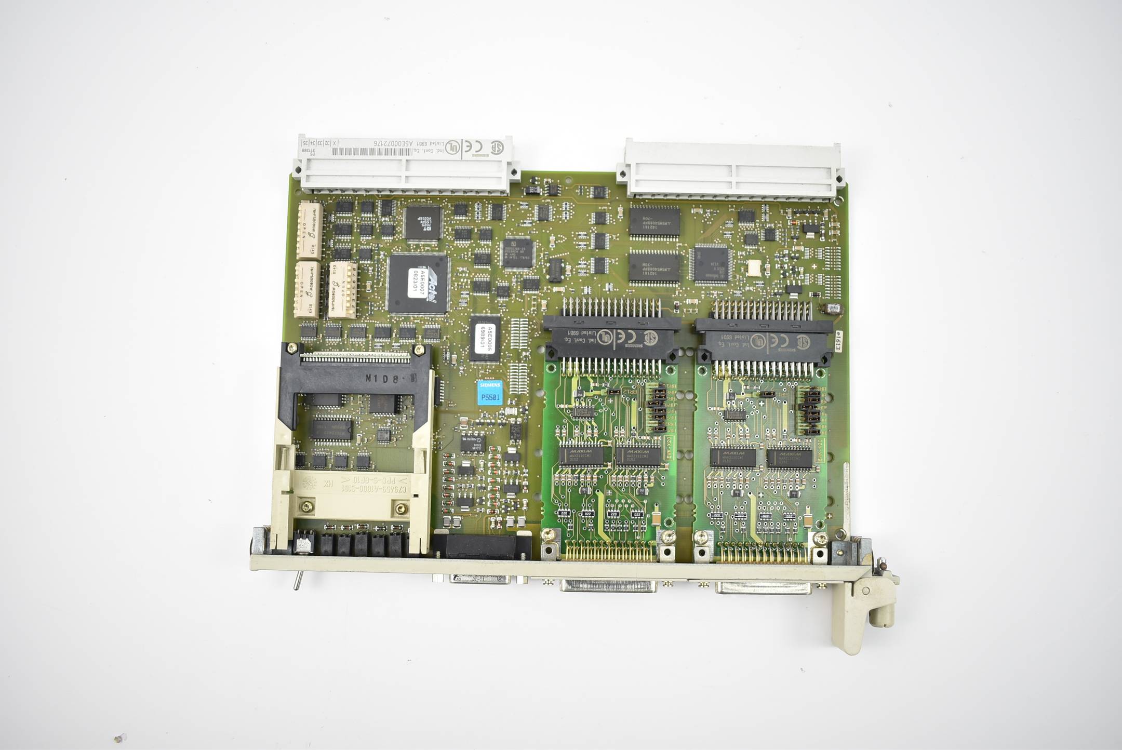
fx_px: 983
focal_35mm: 32
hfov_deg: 59.5
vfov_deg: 41.8
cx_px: 561
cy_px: 375
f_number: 3.8
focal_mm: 21
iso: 140
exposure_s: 1/30
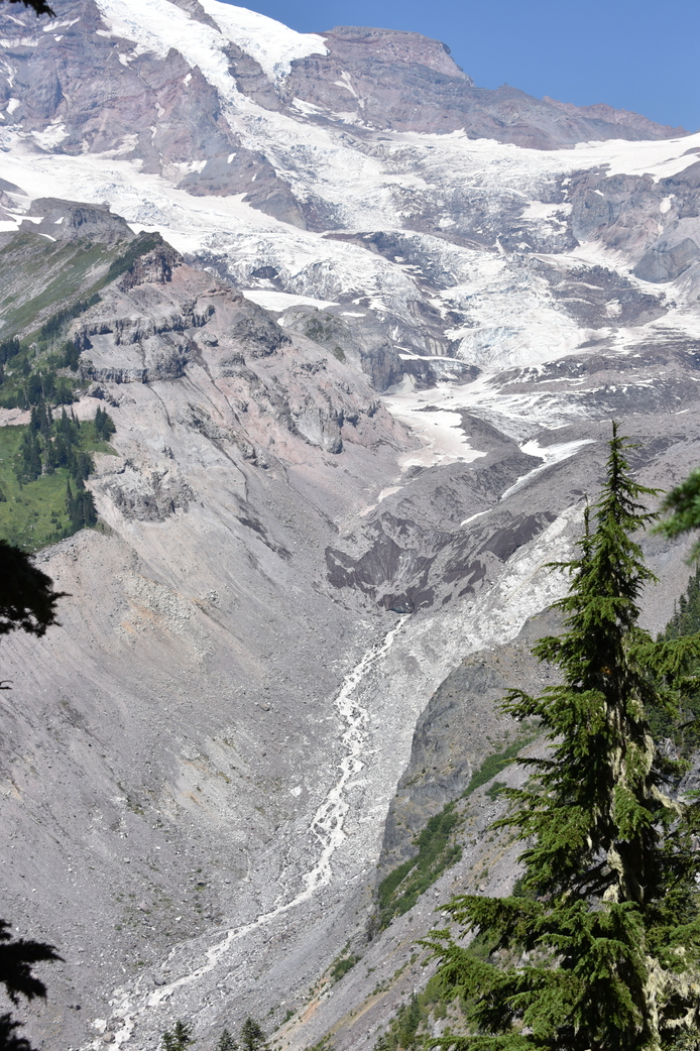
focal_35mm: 59
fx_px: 1722
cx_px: 409
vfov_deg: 33.9
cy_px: 520
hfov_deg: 23.0
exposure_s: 1/320
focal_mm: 48
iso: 100
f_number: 9
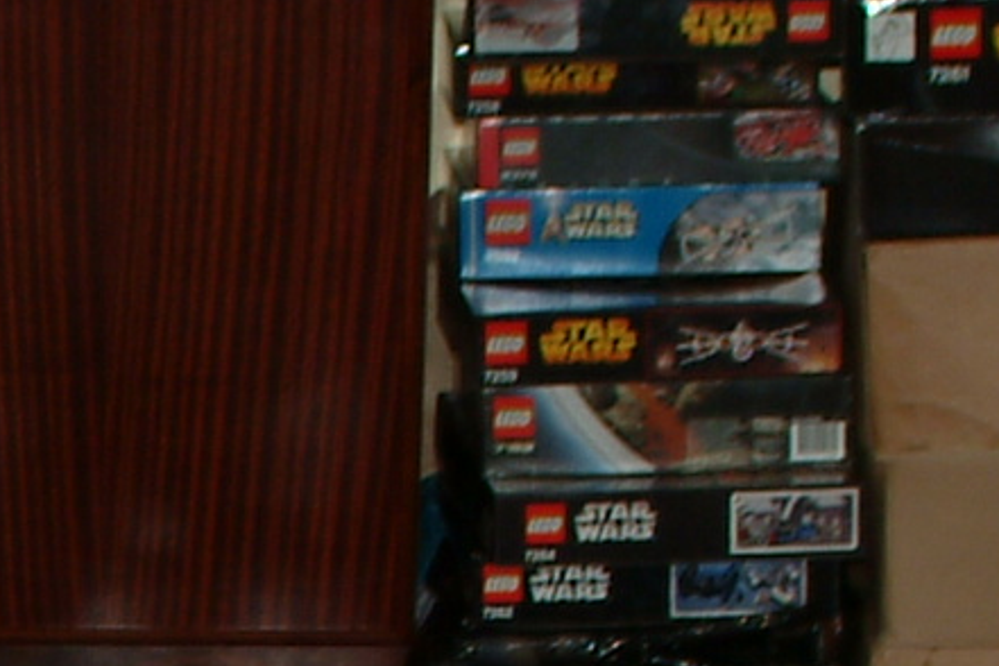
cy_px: 1740
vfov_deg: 5.3
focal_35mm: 247
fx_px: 6854
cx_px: -553
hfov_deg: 8.1
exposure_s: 1/60
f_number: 3.3
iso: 200
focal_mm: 24
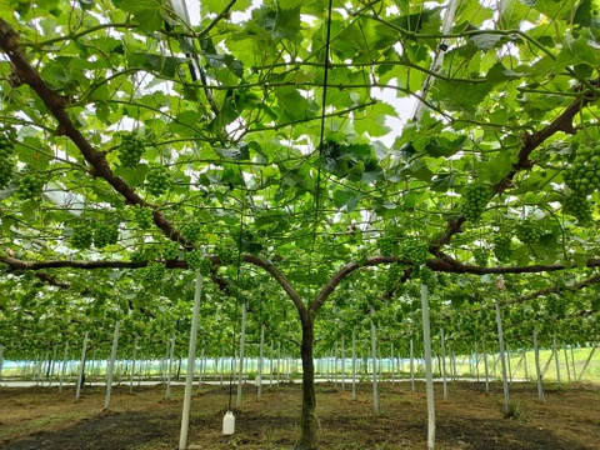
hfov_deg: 71.6
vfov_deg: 56.8
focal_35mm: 24
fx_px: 416
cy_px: 225
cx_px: 300
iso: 60
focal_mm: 5.89
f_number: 1.89
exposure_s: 1/50
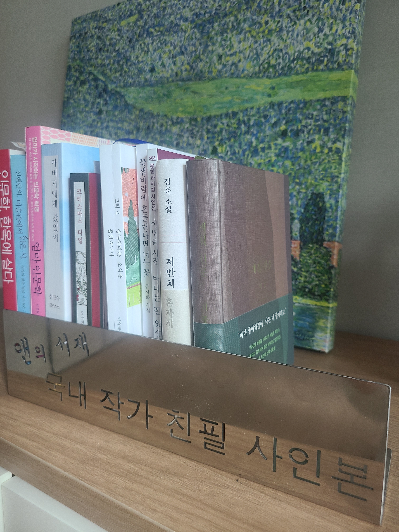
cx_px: 200
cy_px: 266
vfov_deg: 67.3
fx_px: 400
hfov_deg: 53.1
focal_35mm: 26
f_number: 1.8
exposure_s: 1/60
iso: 125
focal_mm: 5.4
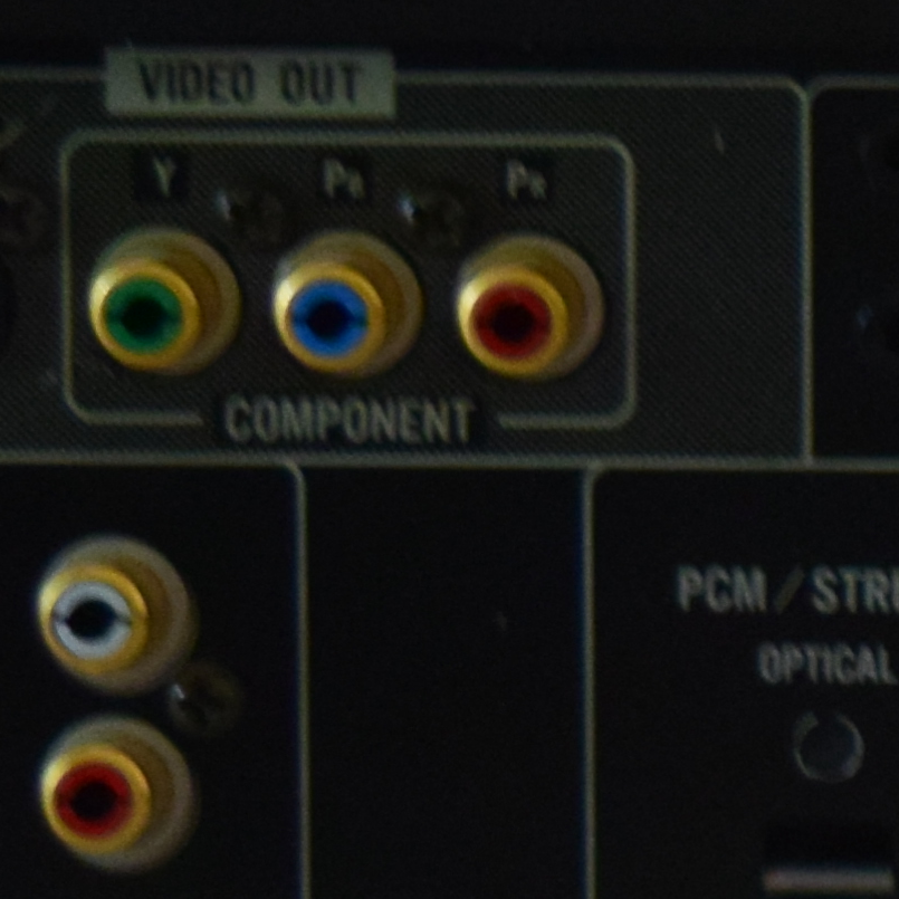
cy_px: 625
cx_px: 2289
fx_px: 7257
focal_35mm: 247
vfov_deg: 7.1
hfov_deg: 6.7
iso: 1600
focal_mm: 26
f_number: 4
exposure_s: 1/25
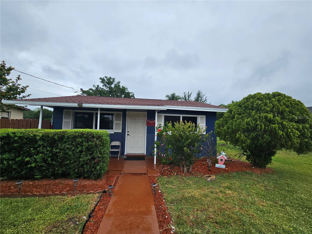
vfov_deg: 89.9
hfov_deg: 106.2
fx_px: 117
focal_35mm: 13
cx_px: 156
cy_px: 117
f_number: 2.2
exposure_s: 1/1920
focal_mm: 2.2
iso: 50
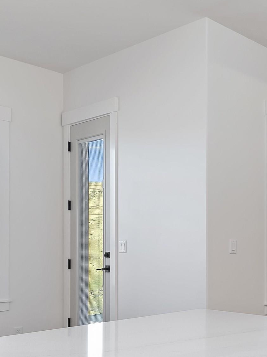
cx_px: 375
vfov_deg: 44.1
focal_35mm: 42
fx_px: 432
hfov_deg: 26.9
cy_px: 239
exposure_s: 1/20
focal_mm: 11
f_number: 6.3
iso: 320
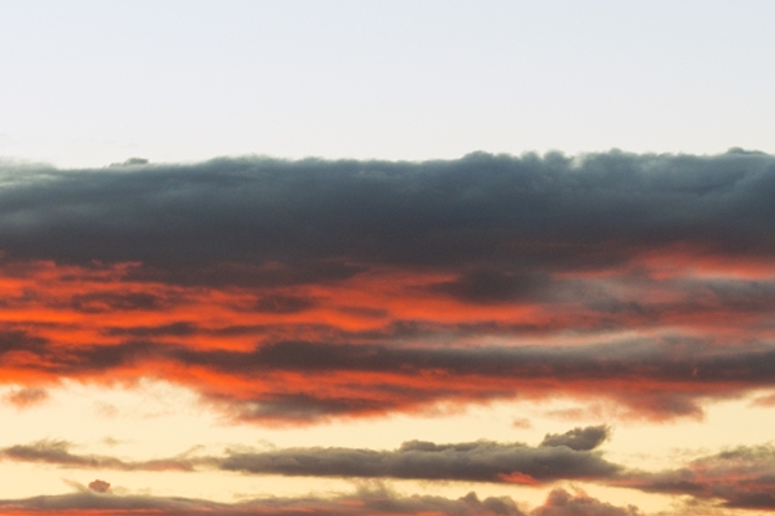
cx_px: -128
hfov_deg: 11.5
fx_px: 3766
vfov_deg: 7.8
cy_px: 423
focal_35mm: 175
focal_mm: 48
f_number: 7.1
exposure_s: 1/125
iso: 400
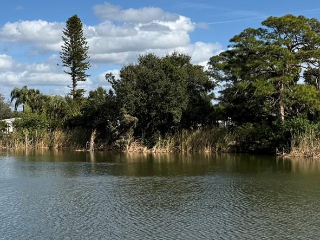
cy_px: 121
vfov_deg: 22.6
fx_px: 601
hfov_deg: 28.2
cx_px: 8
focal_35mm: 65
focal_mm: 6.76
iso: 80
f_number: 1.78
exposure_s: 1/6711
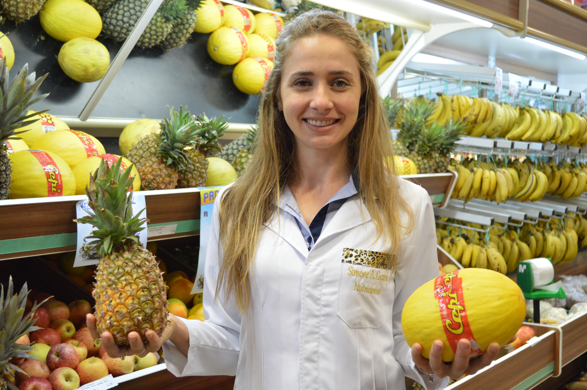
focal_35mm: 48
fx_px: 782
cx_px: 294
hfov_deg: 41.1
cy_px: 195
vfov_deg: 28.0
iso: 1600
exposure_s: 1/60
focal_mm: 32
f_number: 4.8
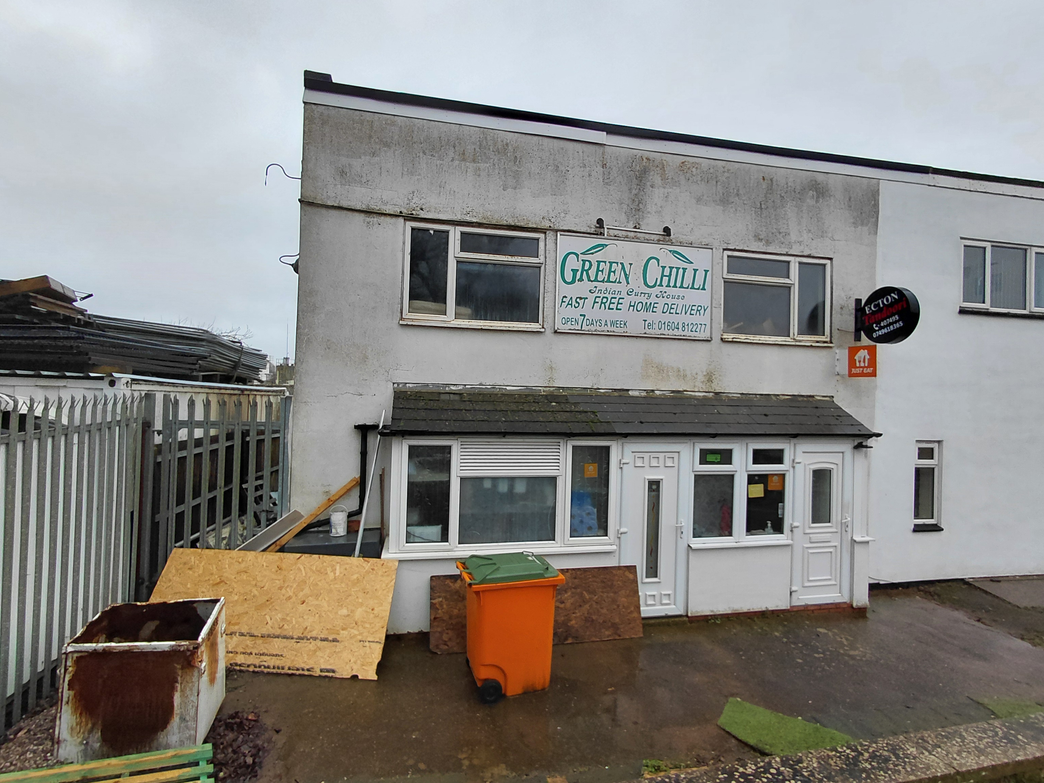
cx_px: 514
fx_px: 513
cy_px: 385
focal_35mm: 17
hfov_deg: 91.0
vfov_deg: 74.7
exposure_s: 1/228
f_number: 2.2
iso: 40
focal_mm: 1.64
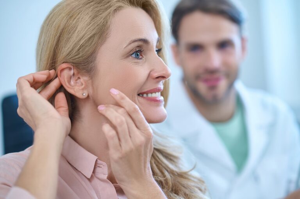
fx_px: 708
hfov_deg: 23.9
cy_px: 100
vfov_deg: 16.1
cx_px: 150
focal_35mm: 85
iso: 320
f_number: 2.5
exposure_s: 1/160
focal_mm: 85
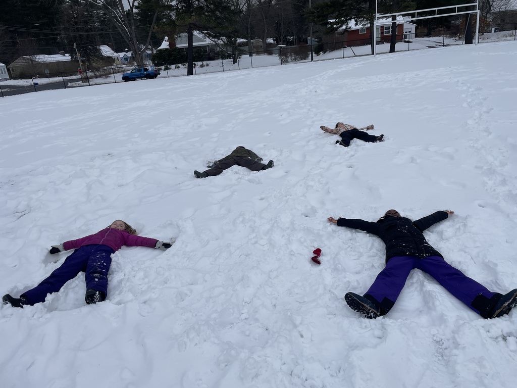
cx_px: 258
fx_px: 388
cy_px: 194
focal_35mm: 26
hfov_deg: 67.3
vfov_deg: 53.1
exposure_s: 1/2257
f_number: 1.6
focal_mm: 4.2
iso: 32
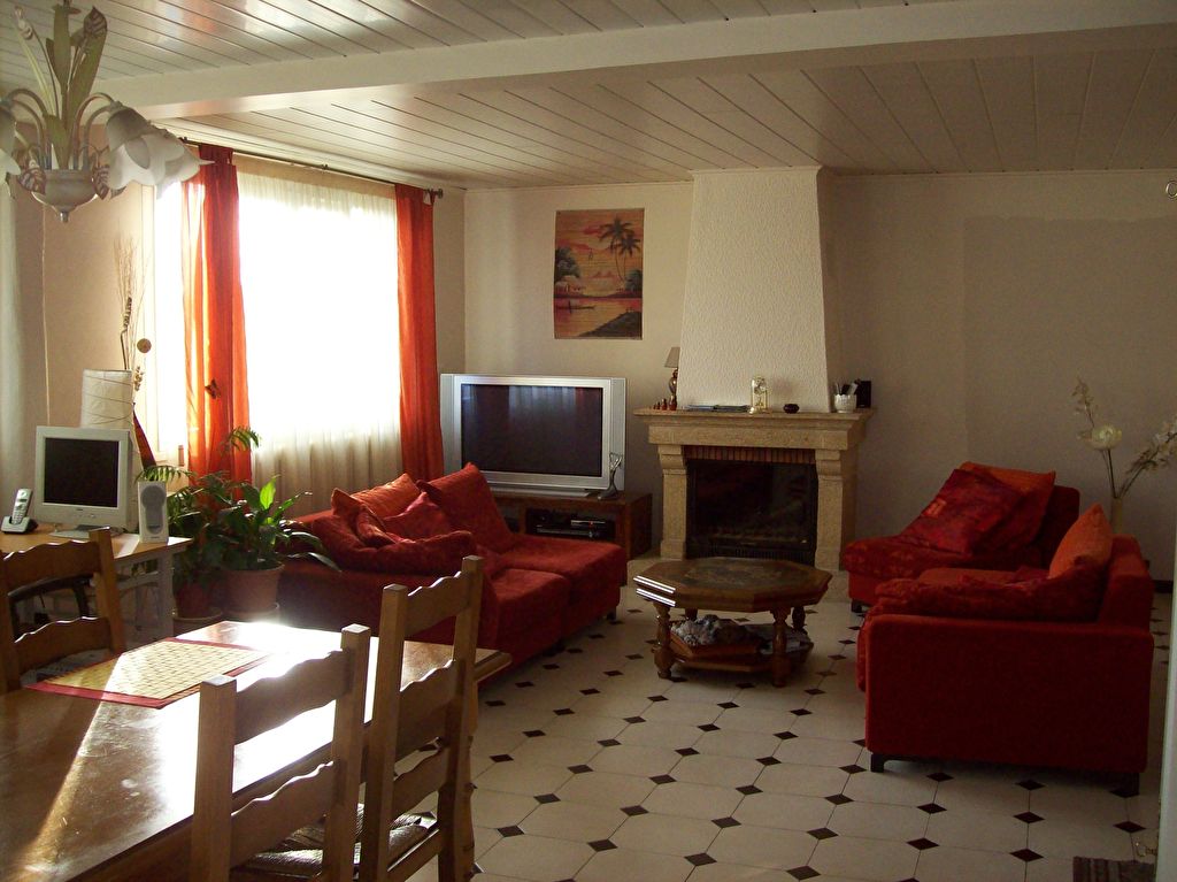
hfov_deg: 51.4
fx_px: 1223
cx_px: 588
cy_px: 441
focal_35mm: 36
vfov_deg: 39.6
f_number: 2.7
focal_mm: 6
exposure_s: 1/64
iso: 200
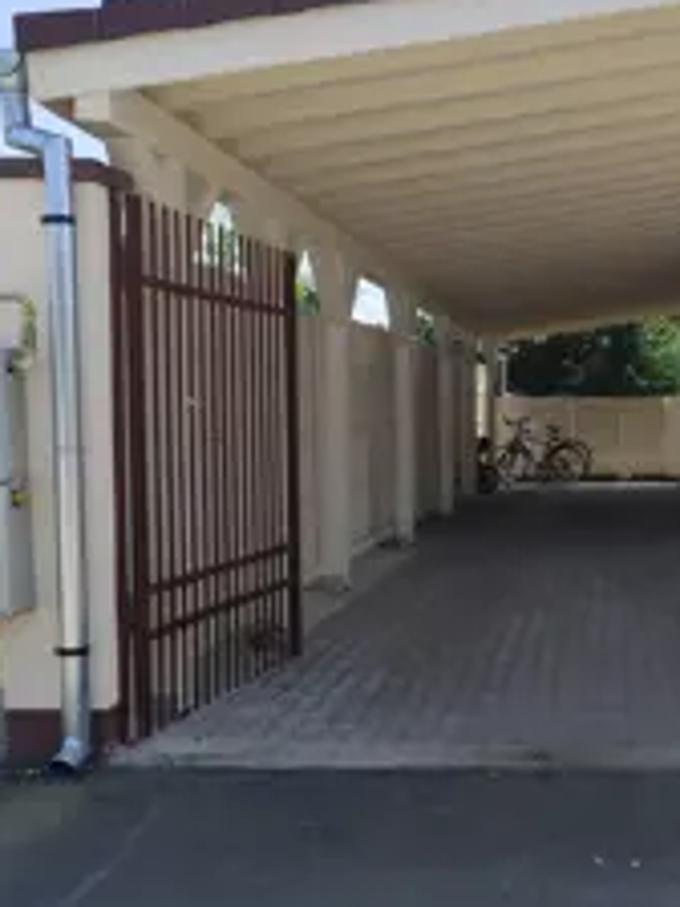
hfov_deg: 33.6
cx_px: 587
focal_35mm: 41
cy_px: 478
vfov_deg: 45.8
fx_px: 1074
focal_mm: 6.19
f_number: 1.65
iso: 50
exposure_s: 1/1042
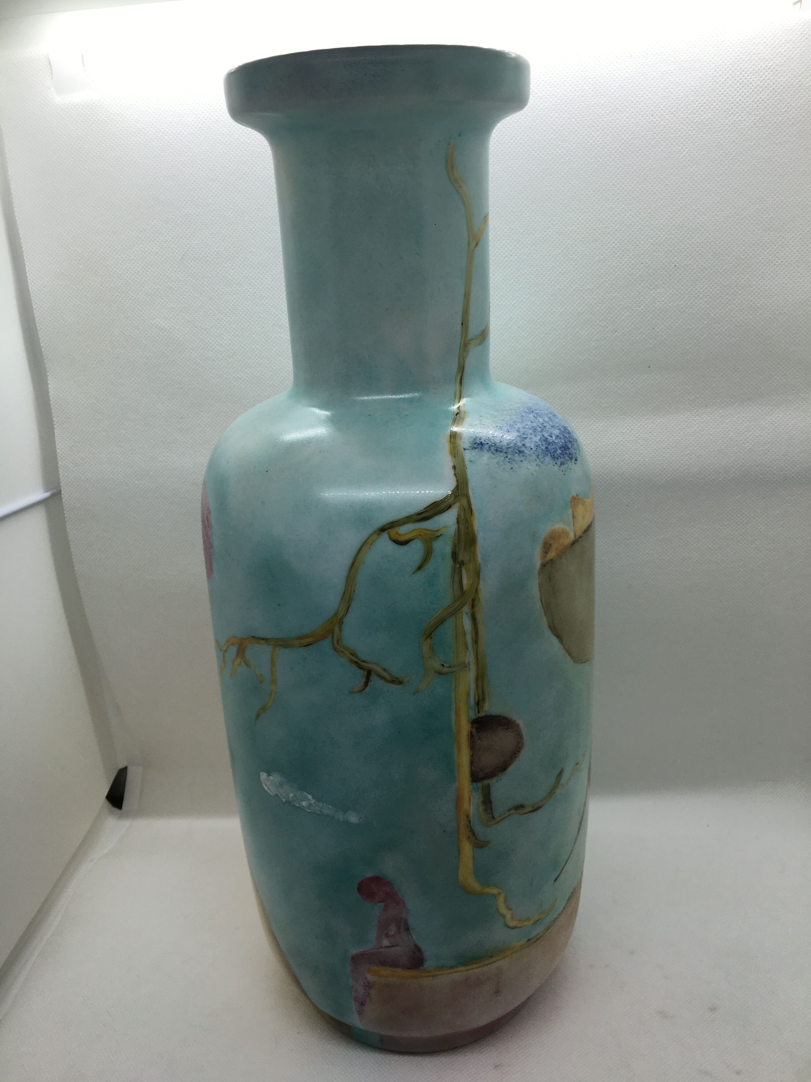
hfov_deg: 48.2
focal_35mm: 29
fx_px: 906
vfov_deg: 61.7
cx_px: 406
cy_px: 541
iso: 25
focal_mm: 4.15
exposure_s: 1/434
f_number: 2.2
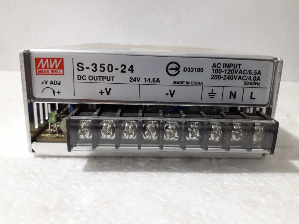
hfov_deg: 65.3
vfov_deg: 51.4
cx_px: 150
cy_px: 112
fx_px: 233
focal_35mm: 27
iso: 250
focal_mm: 3.6
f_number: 1.9
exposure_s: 1/25
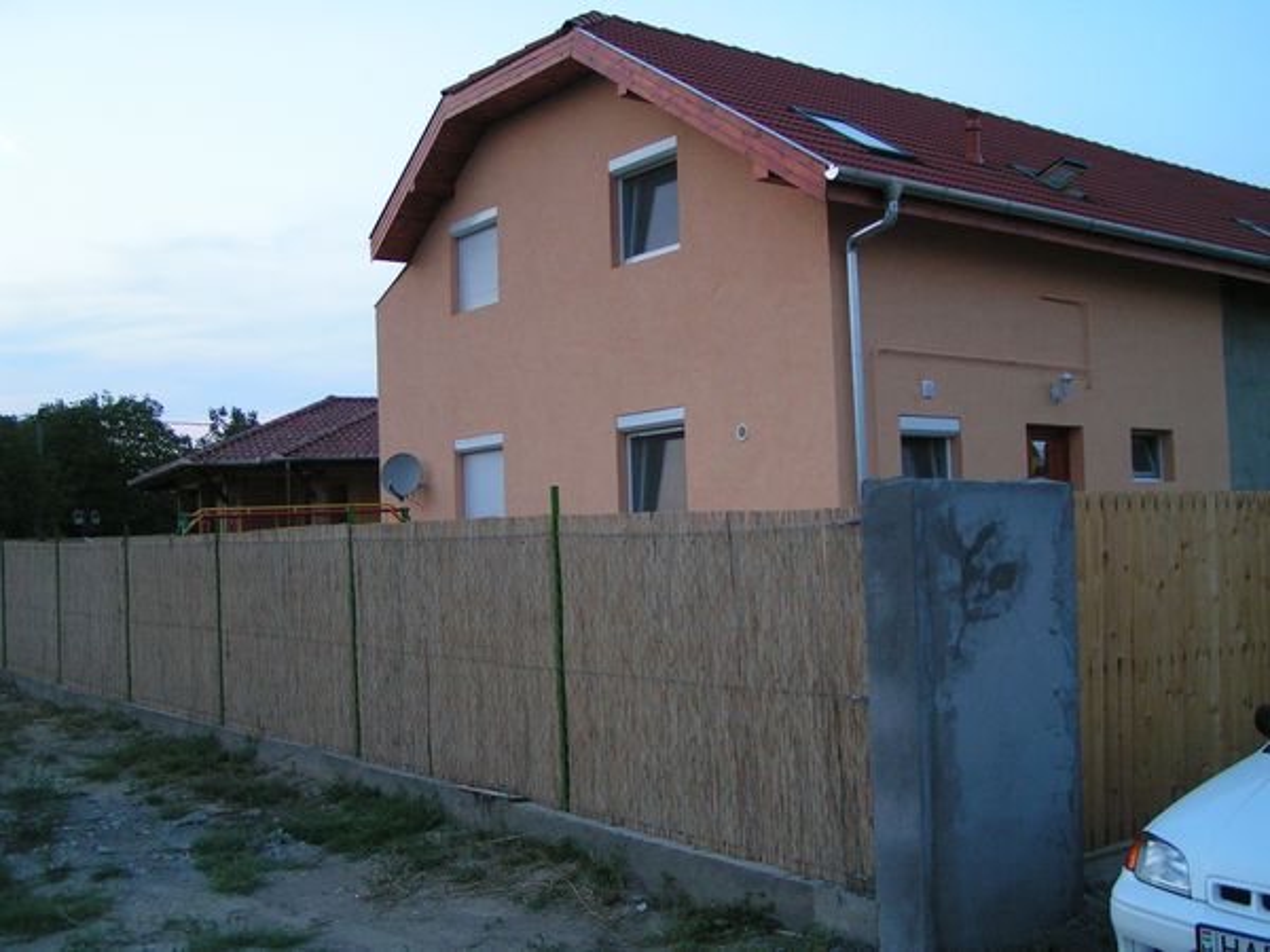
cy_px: 476
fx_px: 1394
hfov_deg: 49.0
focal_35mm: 38
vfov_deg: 37.7
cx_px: 635
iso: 125
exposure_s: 1/40
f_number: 2.8
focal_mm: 5.8
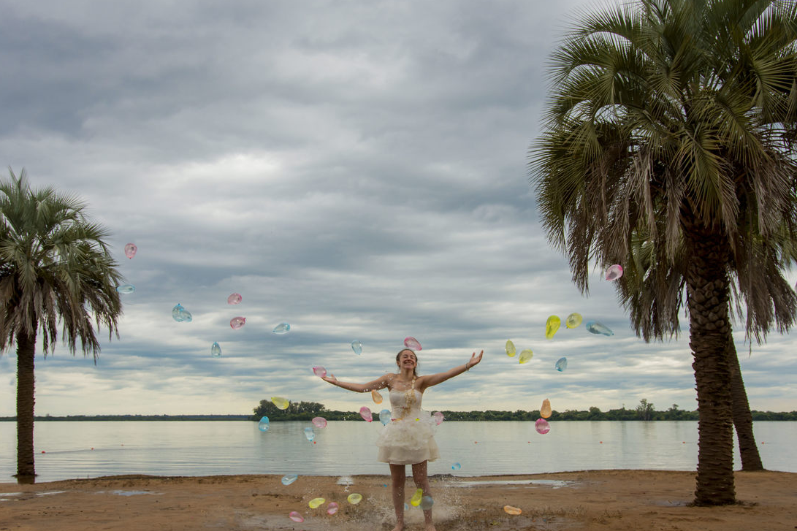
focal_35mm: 33
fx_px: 730
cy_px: 271
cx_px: 411
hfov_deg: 57.2
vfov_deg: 40.0
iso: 400
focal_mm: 20
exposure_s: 1/1250
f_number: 6.3
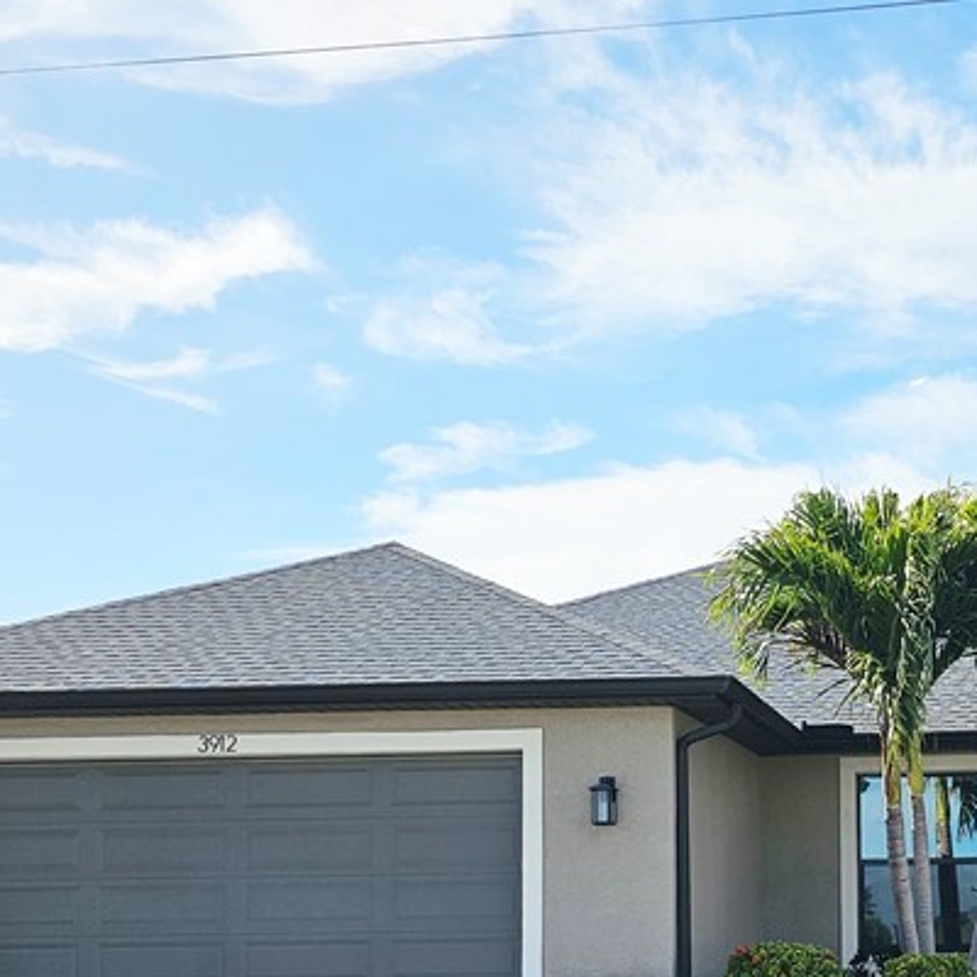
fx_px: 1660
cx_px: 874
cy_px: 826
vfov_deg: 31.6
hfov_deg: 31.3
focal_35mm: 52
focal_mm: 6.3
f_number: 1.7
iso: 10
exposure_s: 1/1501
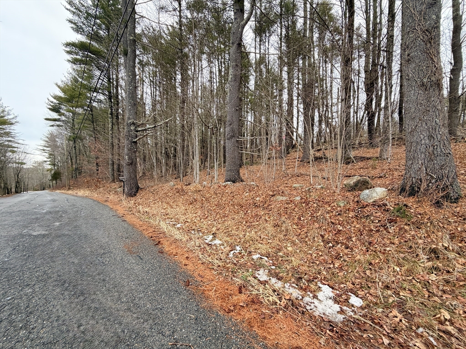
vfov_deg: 85.7
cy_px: 174
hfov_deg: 102.1
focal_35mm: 14
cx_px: 233
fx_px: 188
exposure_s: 1/121
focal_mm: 2.22
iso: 125
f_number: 2.2
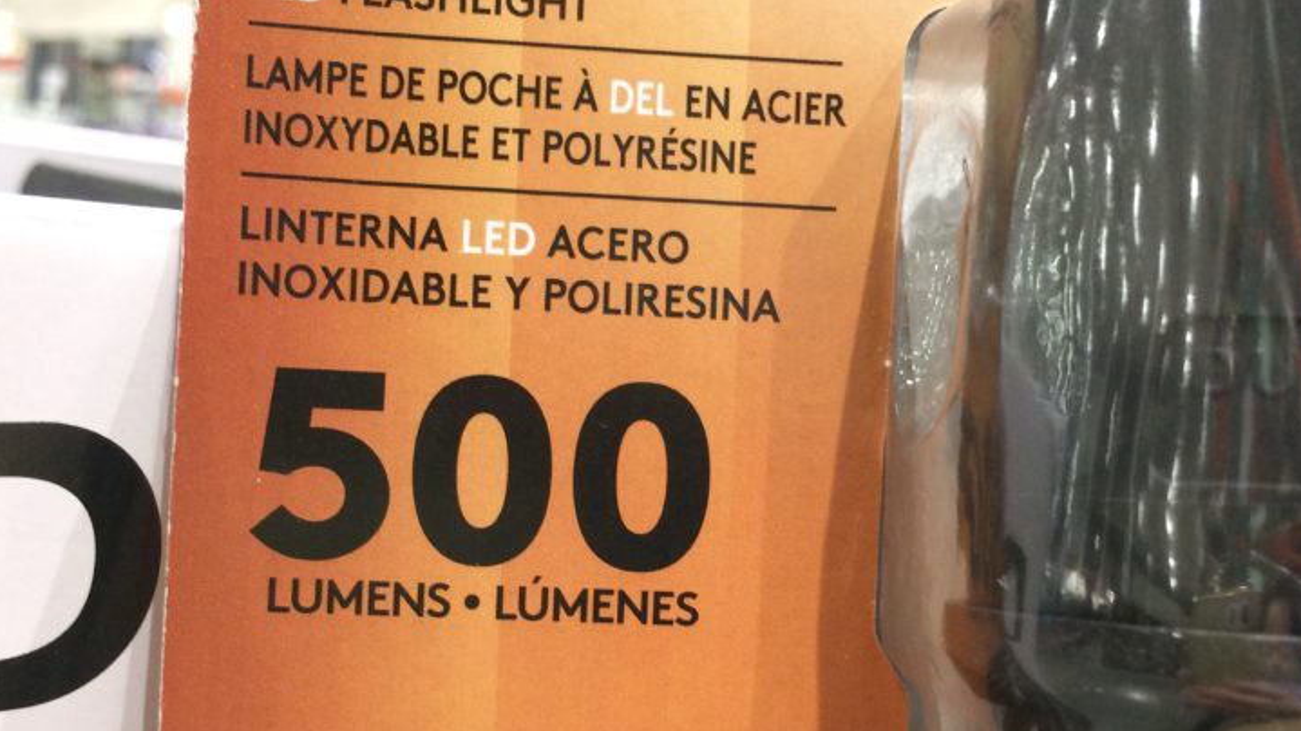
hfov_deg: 45.5
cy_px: 490
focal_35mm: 45
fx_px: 1552
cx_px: 657
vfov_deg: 26.3
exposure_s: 1/30
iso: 160
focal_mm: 4.15
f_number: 2.2
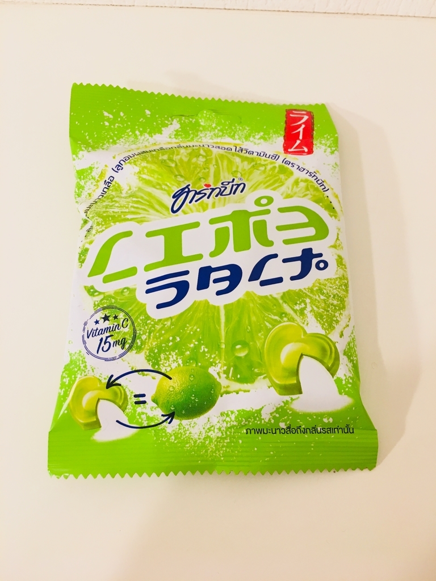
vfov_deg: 61.7
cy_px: 290
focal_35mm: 29
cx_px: 218
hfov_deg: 48.2
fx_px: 487
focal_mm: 4.15
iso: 40
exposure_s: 1/30
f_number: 2.2
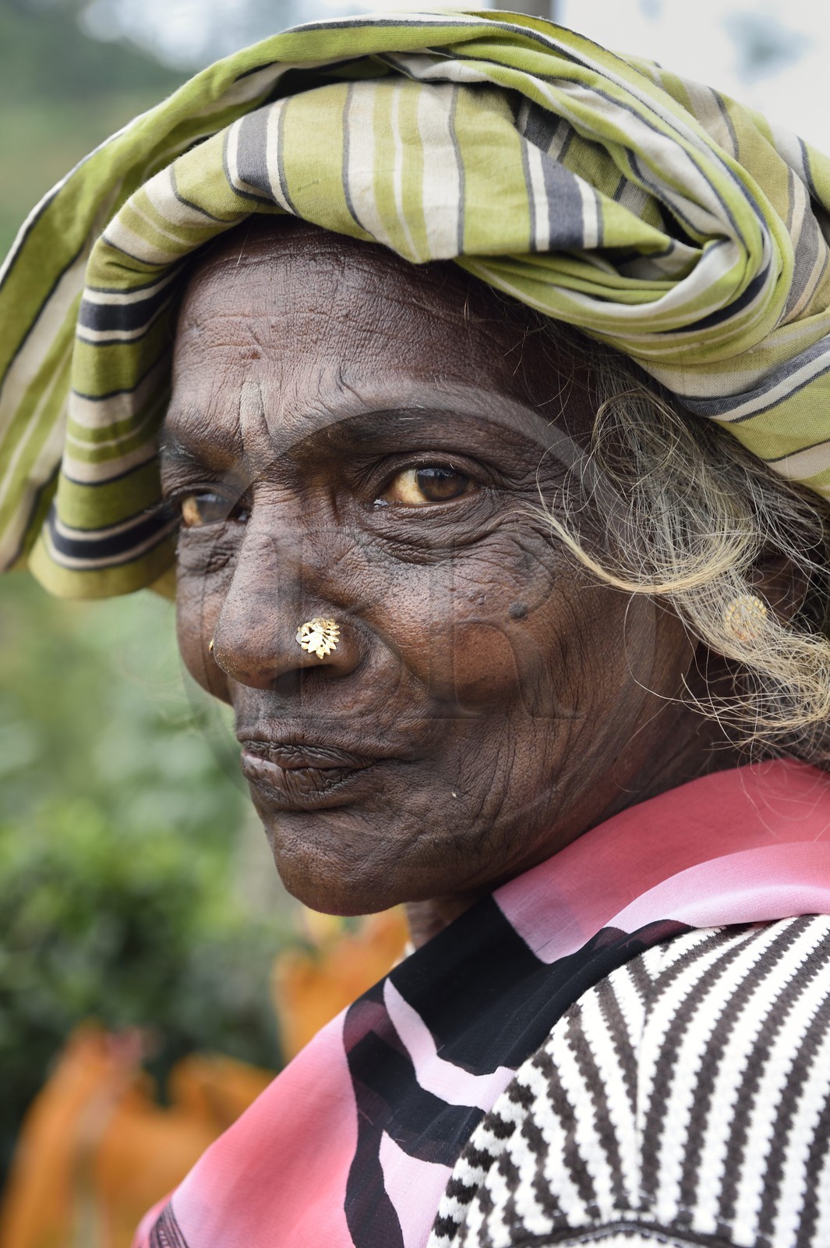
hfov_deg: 19.4
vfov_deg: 28.9
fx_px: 2423
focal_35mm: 70
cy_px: 624
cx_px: 415
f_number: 7.1
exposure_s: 1/200
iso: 400
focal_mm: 70
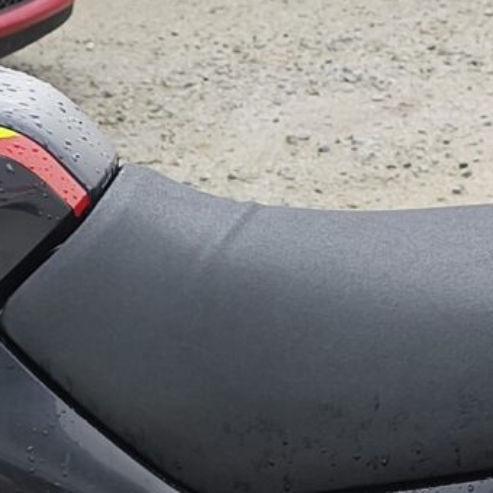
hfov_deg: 11.4
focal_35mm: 153
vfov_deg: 10.8
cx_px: 177
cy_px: 864
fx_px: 2465
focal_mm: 6.14
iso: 50
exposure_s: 1/185
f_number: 1.65
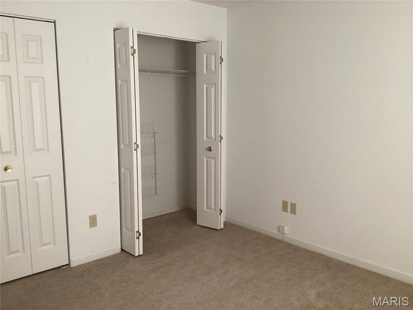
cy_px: 155
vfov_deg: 45.4
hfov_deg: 58.4
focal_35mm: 31
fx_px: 370
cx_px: 206
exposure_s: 1/60
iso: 250
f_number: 2.4
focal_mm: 3.3
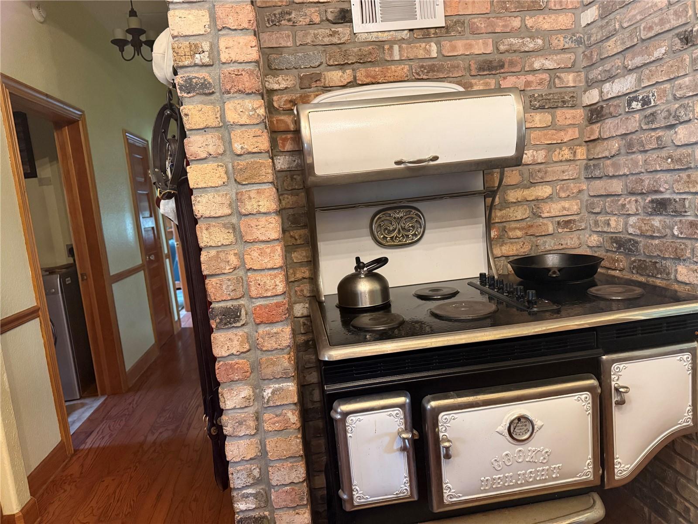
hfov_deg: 71.6
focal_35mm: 24
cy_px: 262
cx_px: 349
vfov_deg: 56.8
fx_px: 484
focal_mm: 6.76
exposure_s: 1/60
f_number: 1.78
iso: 800
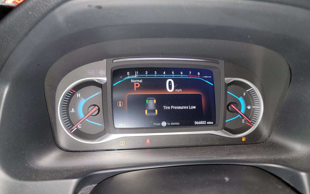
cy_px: 97
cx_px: 155
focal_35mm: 26
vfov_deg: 47.6
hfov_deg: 70.4
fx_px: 220
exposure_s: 1/40
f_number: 1.8
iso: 255
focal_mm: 6.7
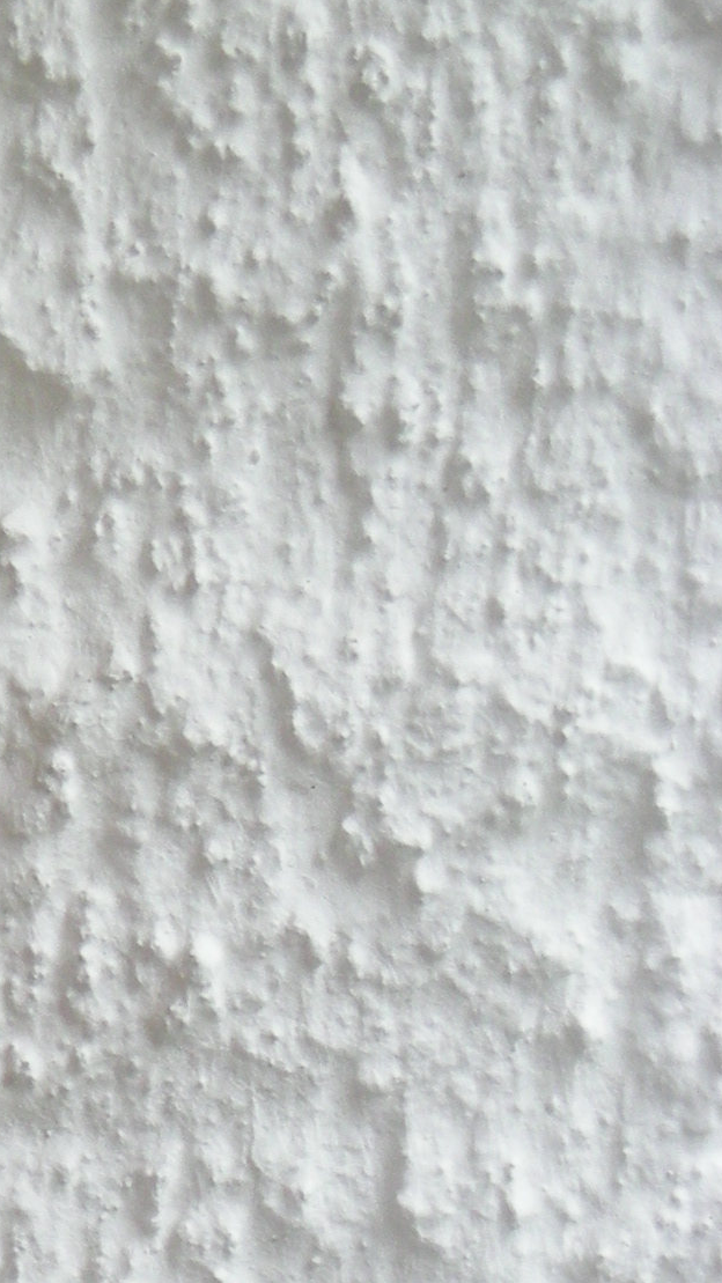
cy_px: 1321
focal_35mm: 317
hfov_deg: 3.8
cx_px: -532
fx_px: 10787
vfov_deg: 6.8
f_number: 4.7
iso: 99
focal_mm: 17.1
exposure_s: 1/59.6
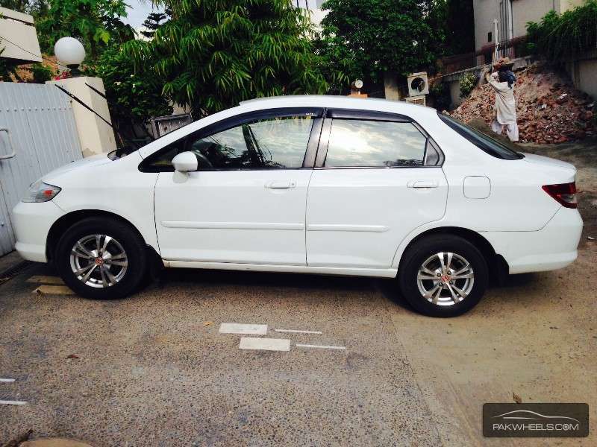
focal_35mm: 33
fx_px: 569
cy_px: 224
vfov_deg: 42.9
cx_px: 298
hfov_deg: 55.4
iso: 50
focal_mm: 4.12
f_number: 2.4
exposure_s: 1/1550
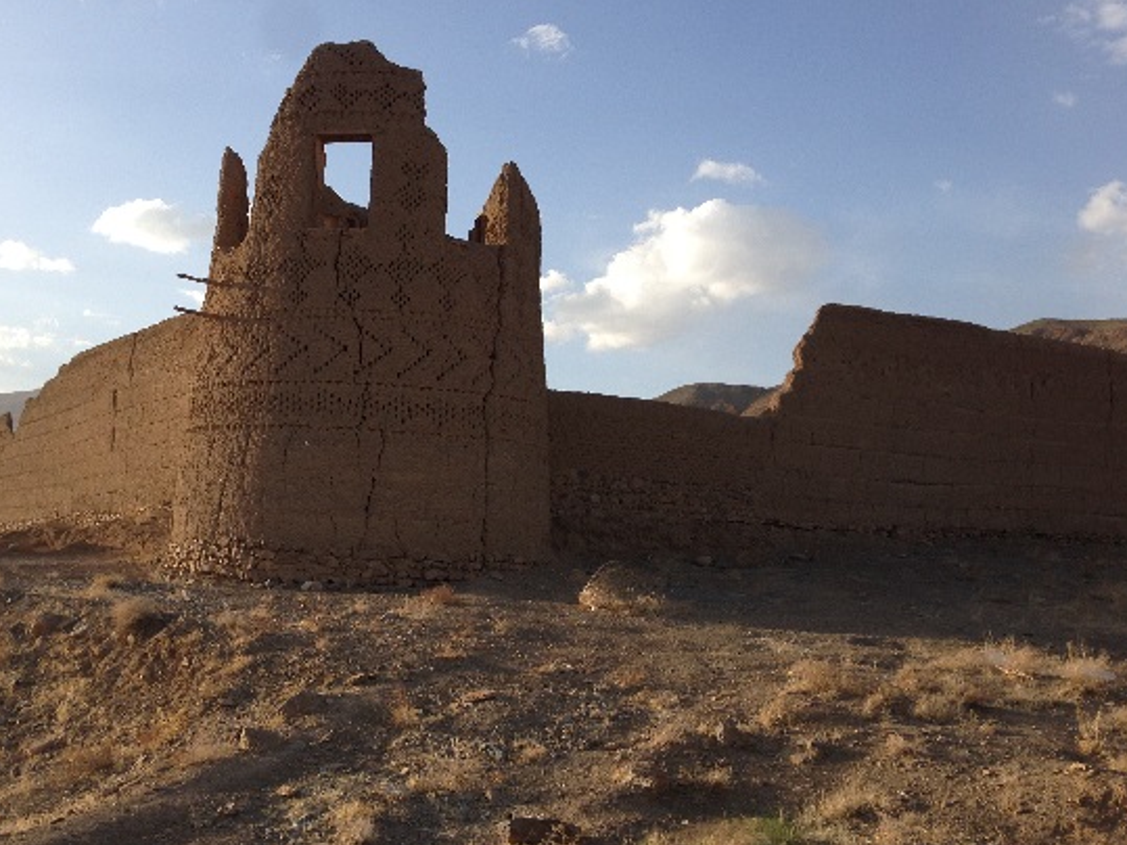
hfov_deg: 46.6
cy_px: 410
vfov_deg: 35.9
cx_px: 465
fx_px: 1302
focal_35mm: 40
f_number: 2.4
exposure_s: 1/775
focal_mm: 4.12
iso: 50
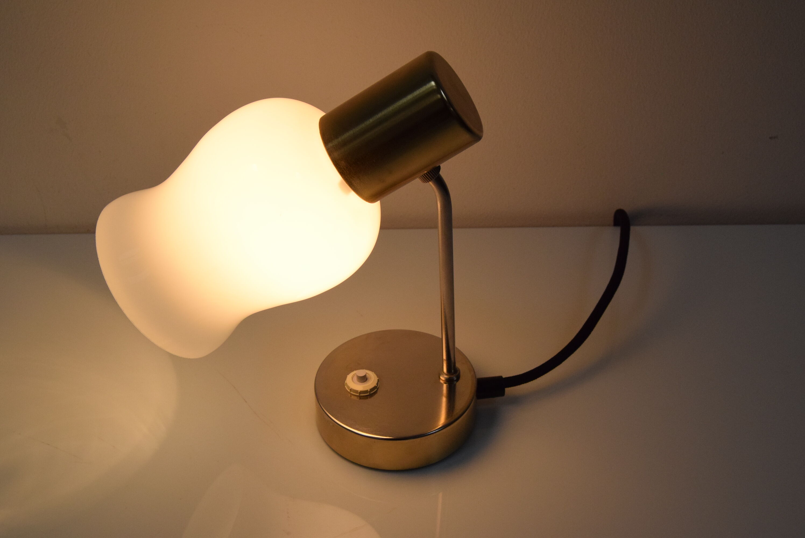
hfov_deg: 37.8
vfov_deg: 25.8
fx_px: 1175
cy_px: 269
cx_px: 402
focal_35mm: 52
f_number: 9
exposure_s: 1/320
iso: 1600
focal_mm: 35
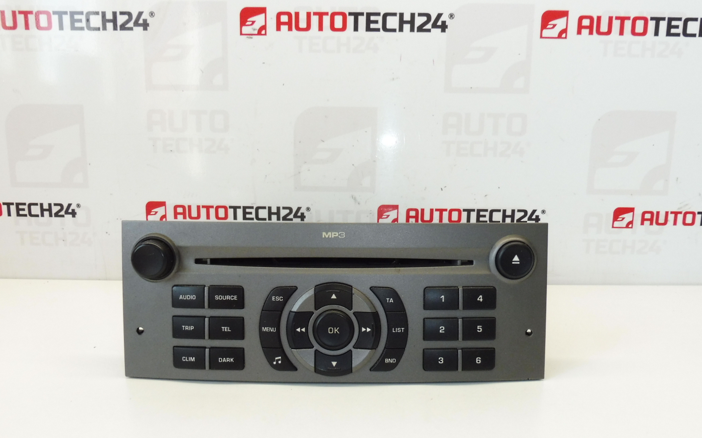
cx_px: 348
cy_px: 289
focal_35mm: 31
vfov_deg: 40.1
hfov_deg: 61.2
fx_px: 593
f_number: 4
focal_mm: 4.4
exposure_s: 1/80
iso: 200
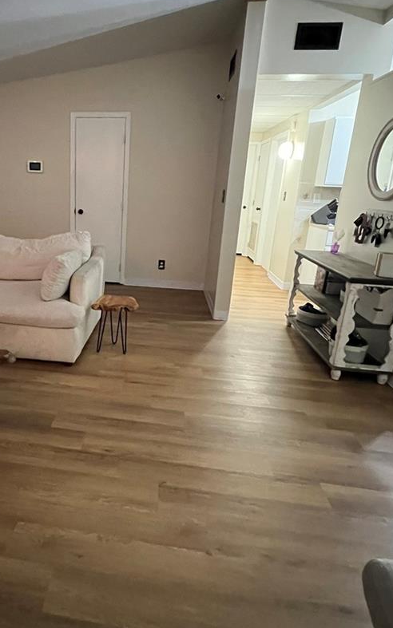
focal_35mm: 21
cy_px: 291
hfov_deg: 54.9
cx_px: 104
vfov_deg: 82.2
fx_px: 360
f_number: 1.8
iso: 1250
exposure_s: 1/30
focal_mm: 1.57
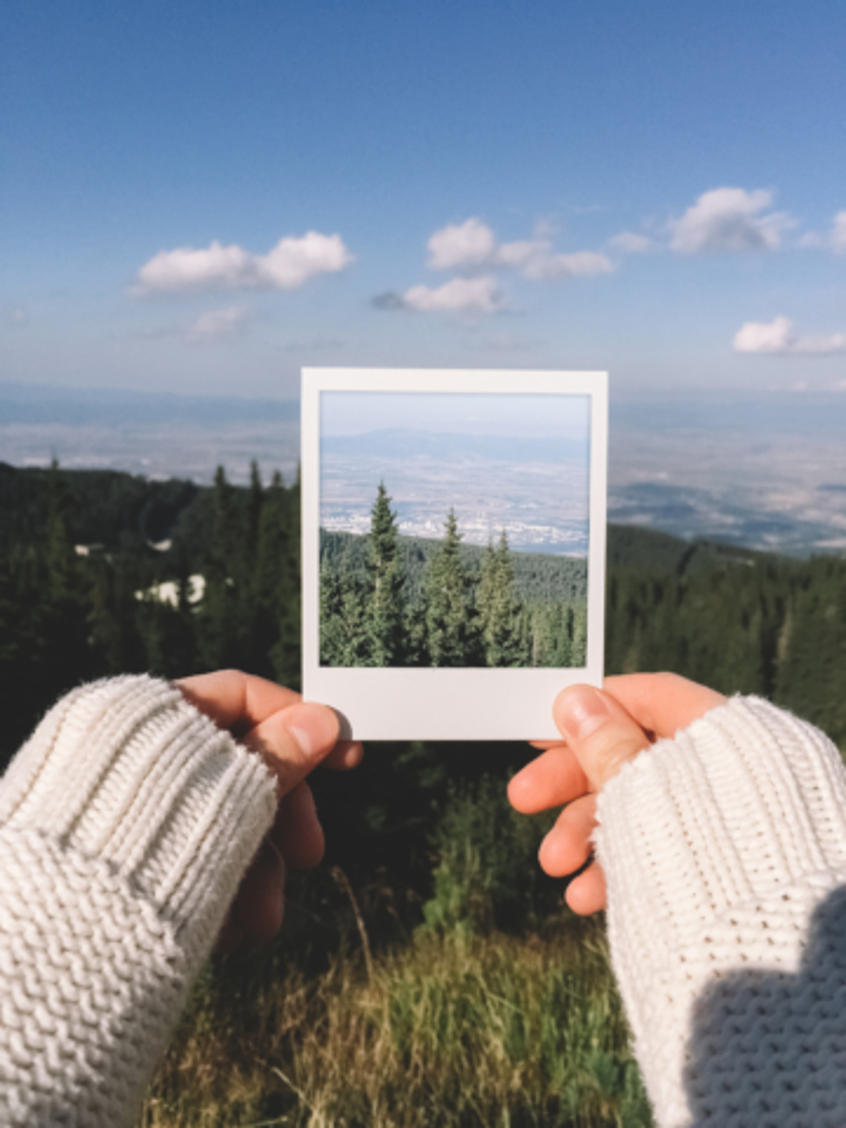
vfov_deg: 61.7
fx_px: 945
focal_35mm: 29
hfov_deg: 48.2
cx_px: 423
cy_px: 564
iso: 32
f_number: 2.2
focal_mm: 4.15
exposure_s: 1/5650
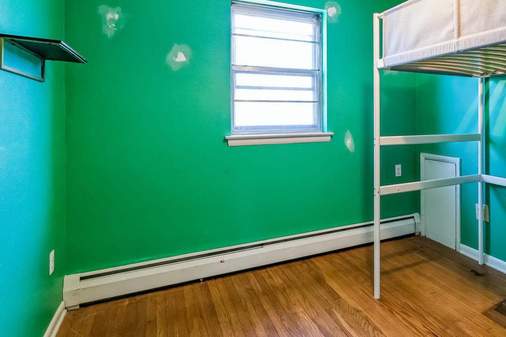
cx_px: 386
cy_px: 104
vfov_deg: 48.4
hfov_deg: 64.8
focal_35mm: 26
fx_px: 365
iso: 2000
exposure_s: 1/40
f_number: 8
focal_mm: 16
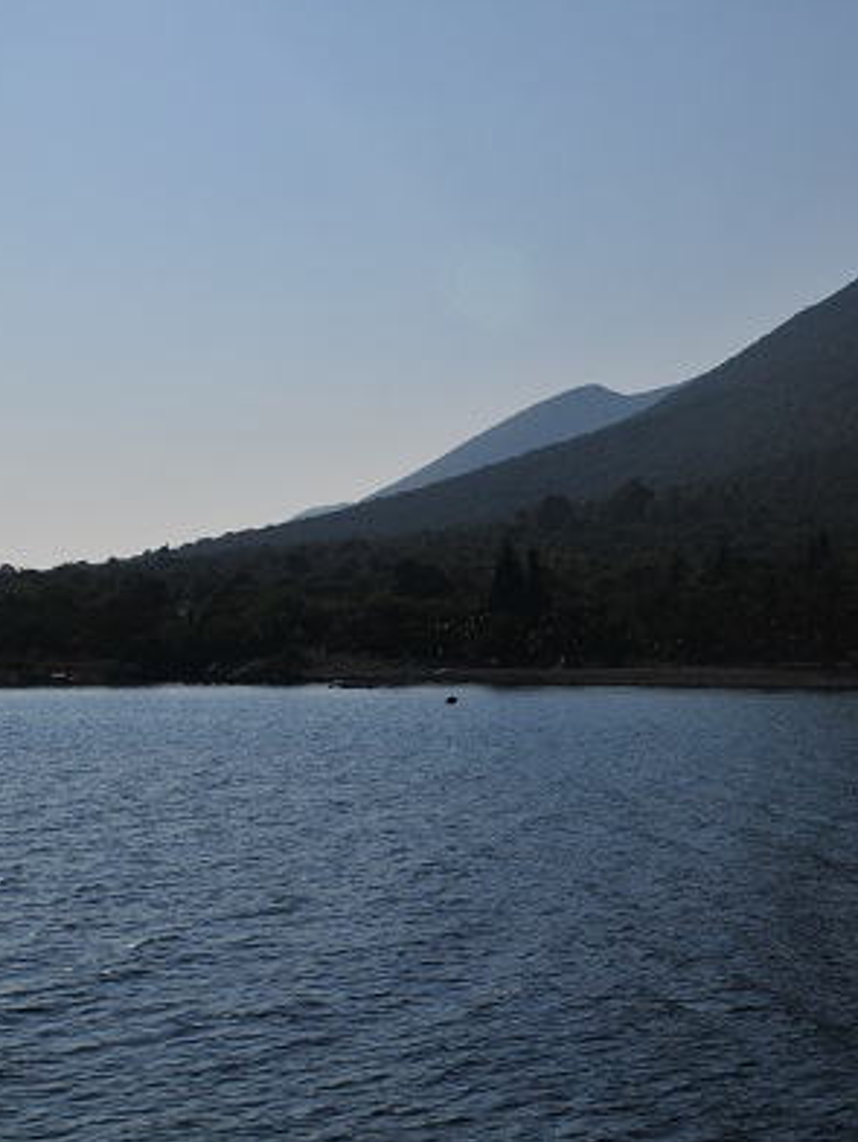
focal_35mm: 66
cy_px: 567
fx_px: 2180
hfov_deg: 21.5
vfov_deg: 29.4
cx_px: 852
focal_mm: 30
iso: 250
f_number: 11
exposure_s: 1/4000
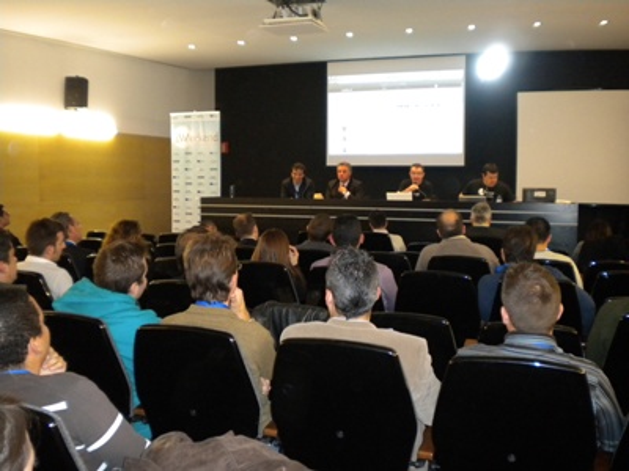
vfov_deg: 40.7
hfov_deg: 52.6
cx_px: 314
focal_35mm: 35
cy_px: 236
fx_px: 636
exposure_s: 1/30
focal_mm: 6.3
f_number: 3.1
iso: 402
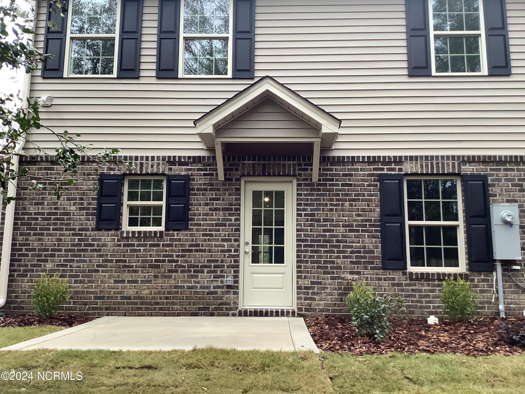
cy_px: 197
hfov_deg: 58.4
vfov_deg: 45.4
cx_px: 262
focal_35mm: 31
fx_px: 470
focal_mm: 3.3
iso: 64
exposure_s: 1/120
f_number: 2.4
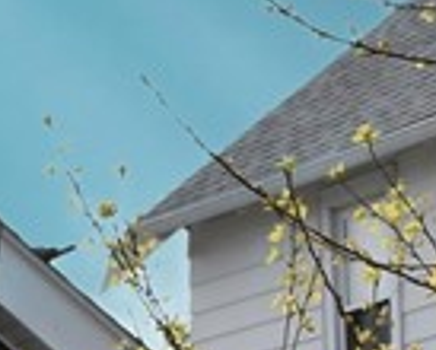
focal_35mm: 289
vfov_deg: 5.3
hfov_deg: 6.5
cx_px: -473
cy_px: 528
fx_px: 3735
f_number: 10
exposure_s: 1/400
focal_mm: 26
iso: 200
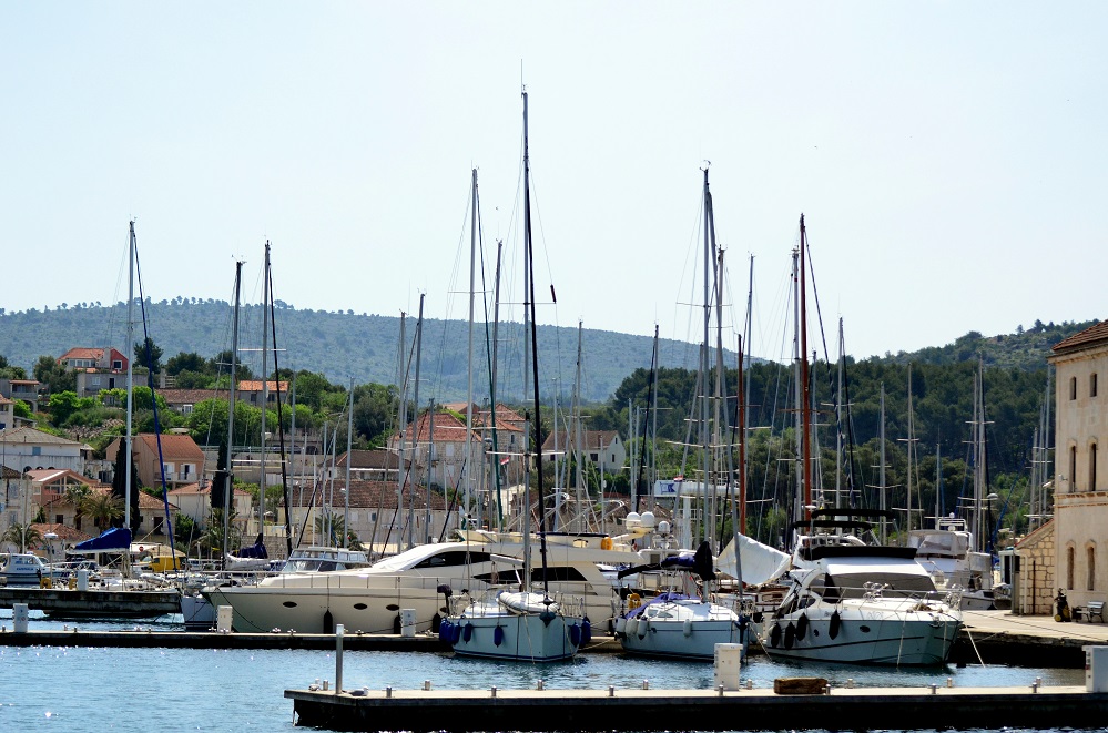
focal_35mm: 105
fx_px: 3224
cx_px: 554
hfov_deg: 19.5
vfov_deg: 13.0
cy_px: 366
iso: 800
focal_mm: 70
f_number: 4.5
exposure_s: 1/8000
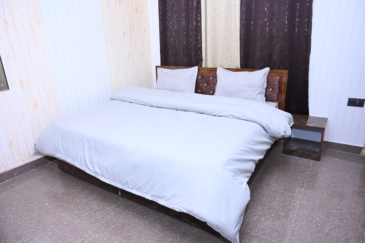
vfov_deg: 53.1
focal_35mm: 24
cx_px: 182
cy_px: 122
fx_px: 243
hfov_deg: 73.8
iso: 800
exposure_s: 1/160
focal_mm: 24
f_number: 5
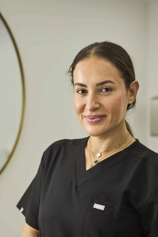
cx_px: 81
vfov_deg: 21.7
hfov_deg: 14.7
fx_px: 612
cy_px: 177
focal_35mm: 93
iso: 400
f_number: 2.8
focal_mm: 55
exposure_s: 1/640
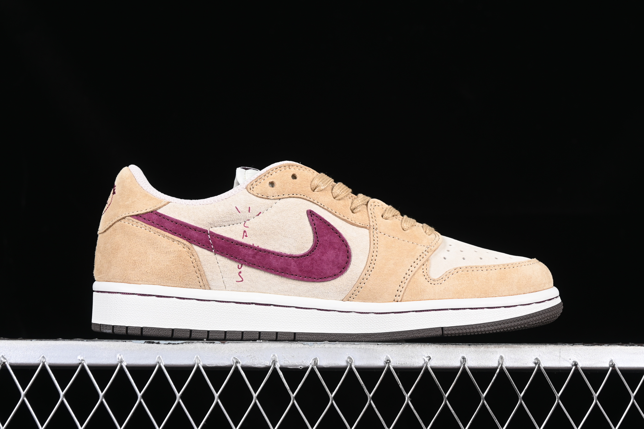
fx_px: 1342
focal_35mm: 75
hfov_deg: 27.0
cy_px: 214
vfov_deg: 18.2
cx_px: 322
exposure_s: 1/80
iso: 160
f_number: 7.1
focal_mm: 50
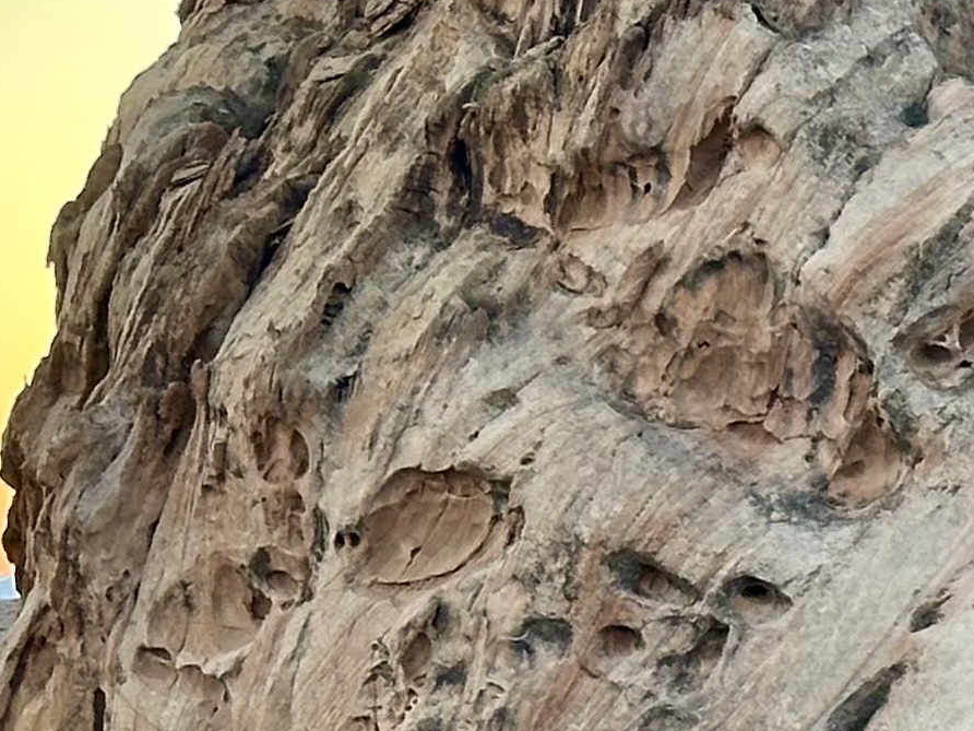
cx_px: 1626
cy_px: 570
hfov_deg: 8.8
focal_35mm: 217
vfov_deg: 6.8
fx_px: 6106
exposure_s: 1/143
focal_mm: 6.86
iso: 80
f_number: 1.78
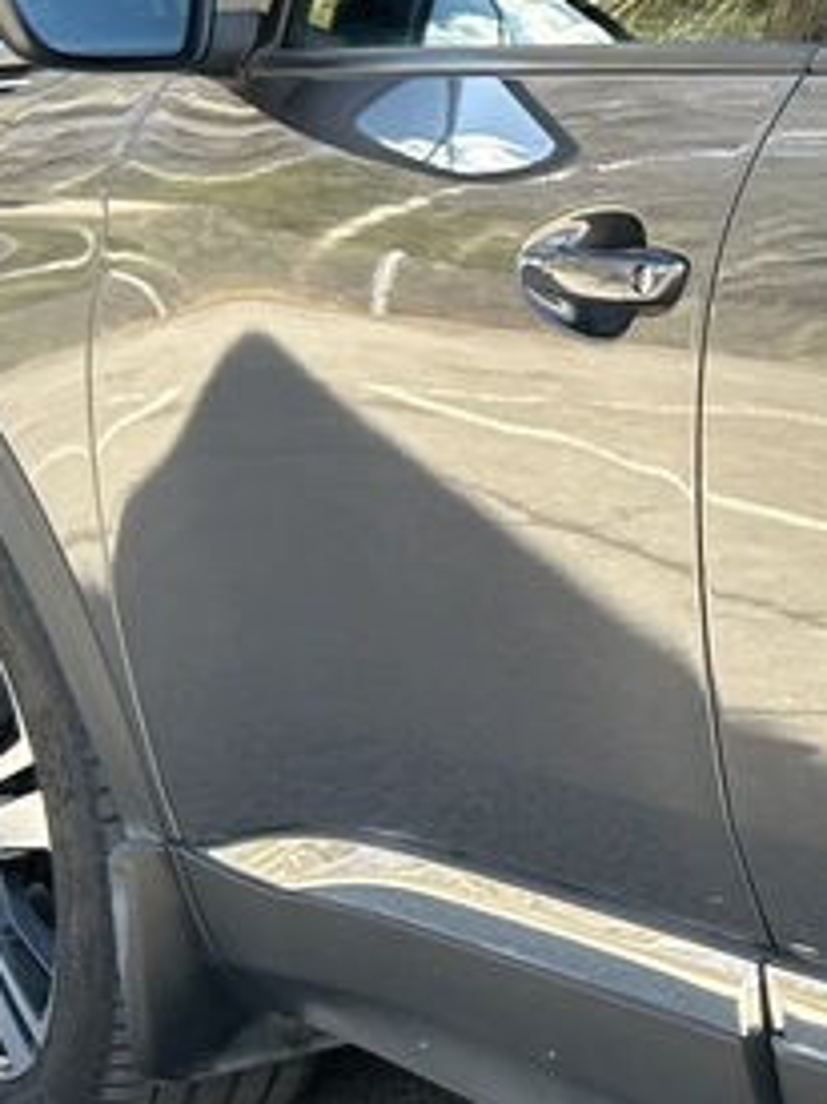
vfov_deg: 14.5
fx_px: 4336
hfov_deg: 9.1
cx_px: 2361
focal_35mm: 136
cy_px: 450
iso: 50
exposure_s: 1/427
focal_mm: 5.7
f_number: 1.5
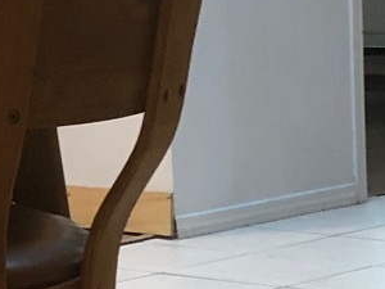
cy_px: 122
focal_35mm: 188
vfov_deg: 7.9
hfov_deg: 10.3
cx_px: -100
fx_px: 2091
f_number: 1.8
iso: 100
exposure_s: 1/8
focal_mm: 3.99
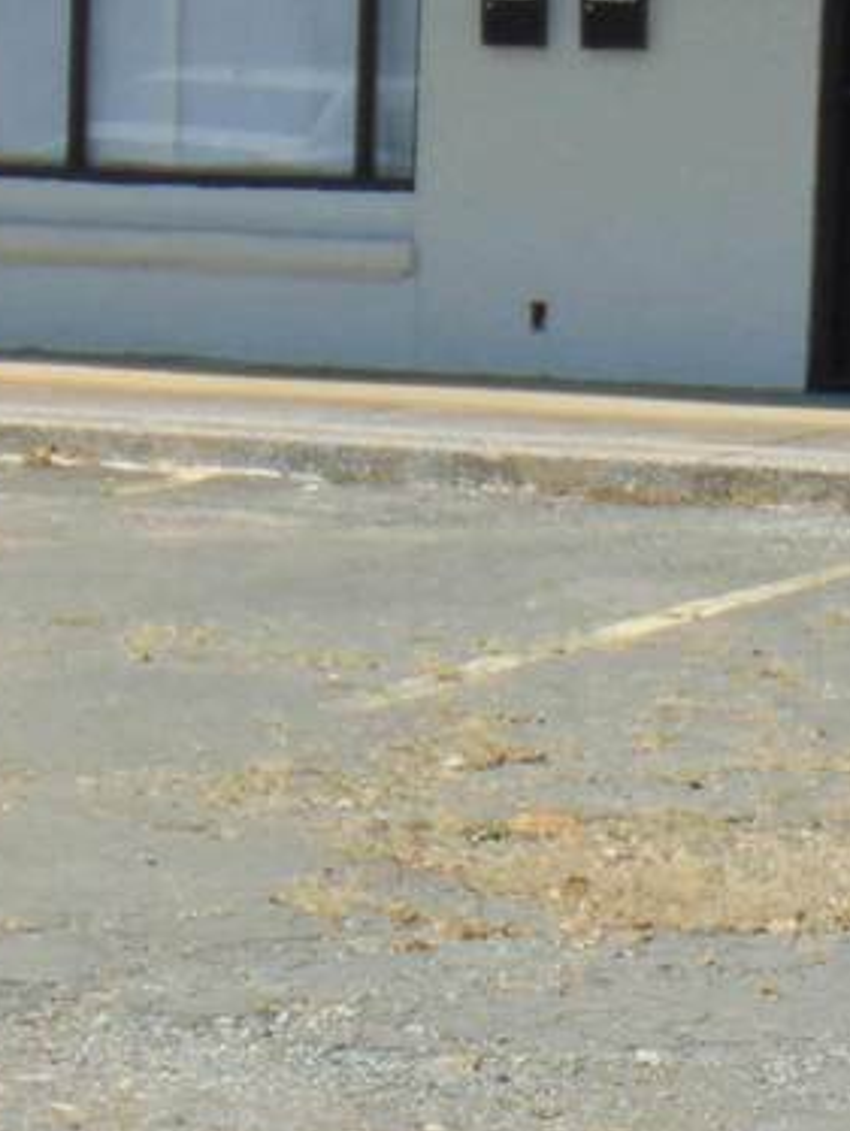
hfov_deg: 8.7
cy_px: 578
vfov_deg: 11.6
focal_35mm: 171
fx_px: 5592
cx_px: 535
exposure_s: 1/1000
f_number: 3.5
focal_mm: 9
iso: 80
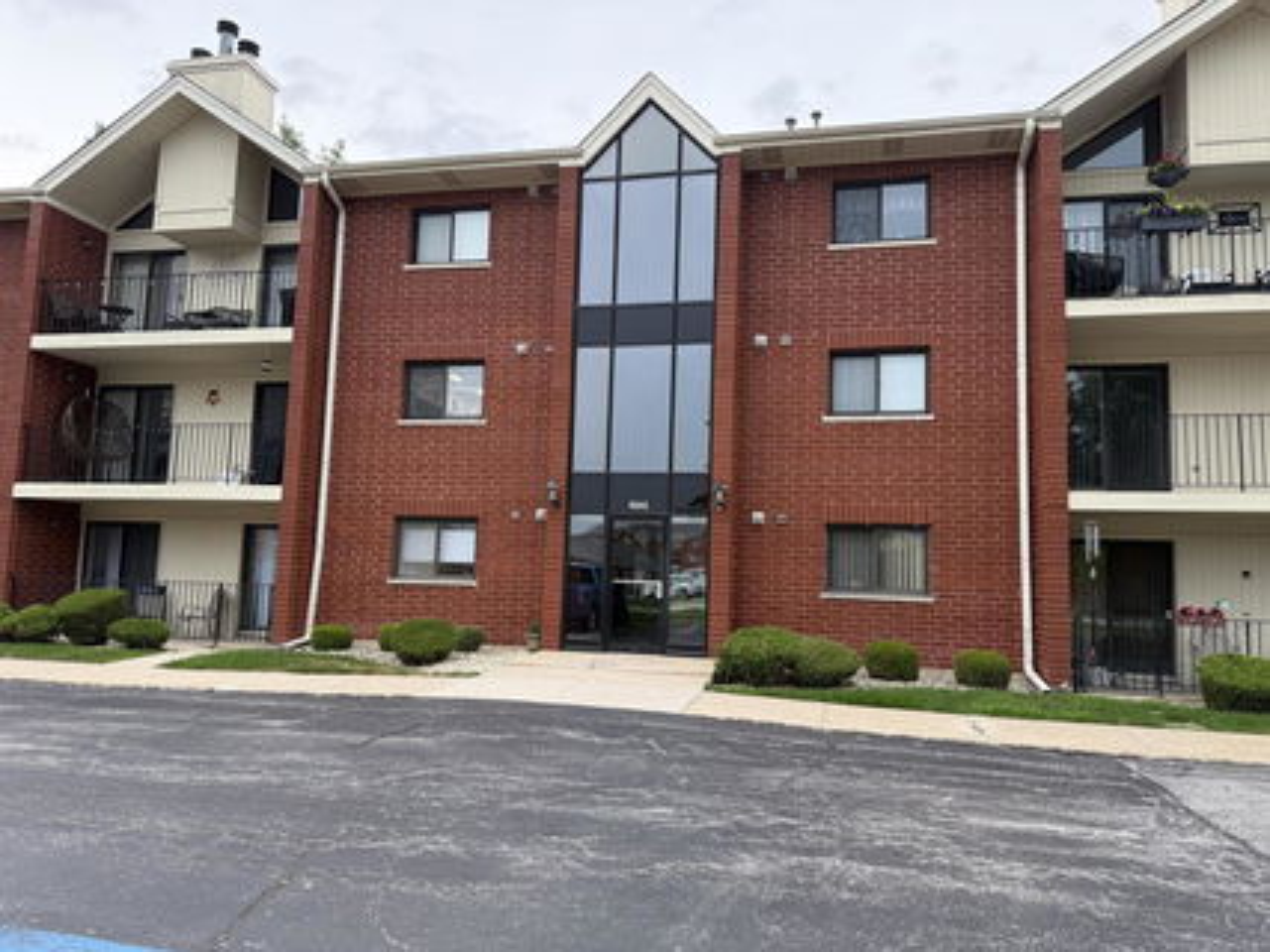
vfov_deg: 56.8
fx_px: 880
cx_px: 635
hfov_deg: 71.6
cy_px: 476
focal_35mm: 24
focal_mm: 6.76
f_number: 1.78
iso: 100
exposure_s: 1/261
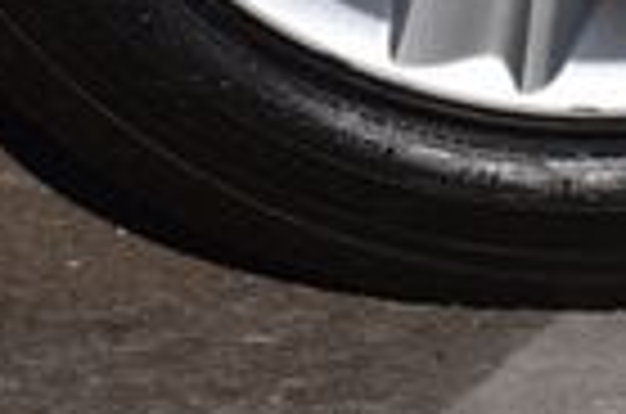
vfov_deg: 4.1
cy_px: -436
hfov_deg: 6.2
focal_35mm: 332
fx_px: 5760
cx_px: 617
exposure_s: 1/800
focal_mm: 48
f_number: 13
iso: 200
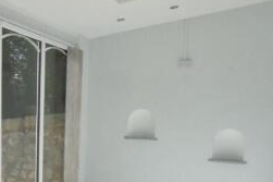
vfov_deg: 27.7
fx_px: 356
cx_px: 72
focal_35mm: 47
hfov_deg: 40.9
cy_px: 157
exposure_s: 1/200
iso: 800
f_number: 20
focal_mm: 12
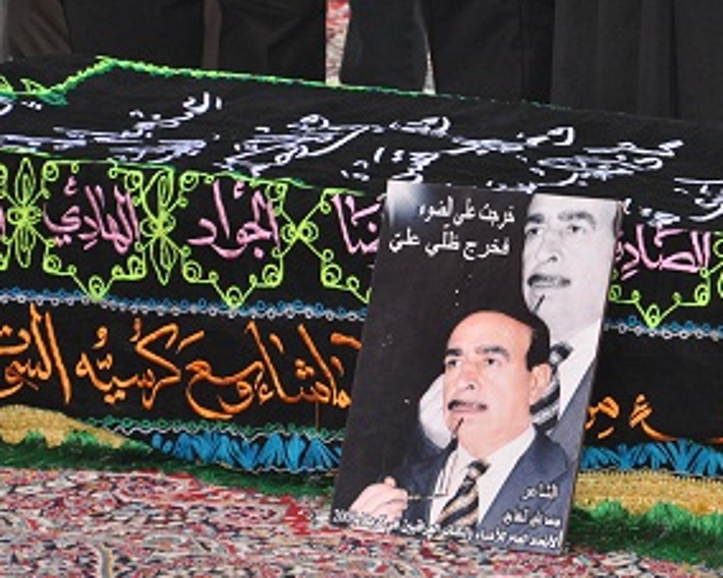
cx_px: 503
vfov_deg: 5.8
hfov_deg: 7.2
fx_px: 5729
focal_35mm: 268
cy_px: 379
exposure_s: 1/60
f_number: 5.6
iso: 800
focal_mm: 105
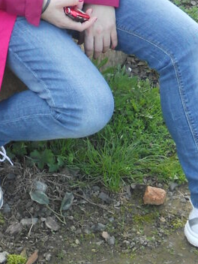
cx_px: 93
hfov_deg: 13.6
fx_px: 831
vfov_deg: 17.6
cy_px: 0
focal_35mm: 109
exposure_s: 1/80
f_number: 3.5
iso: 80
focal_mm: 5.8
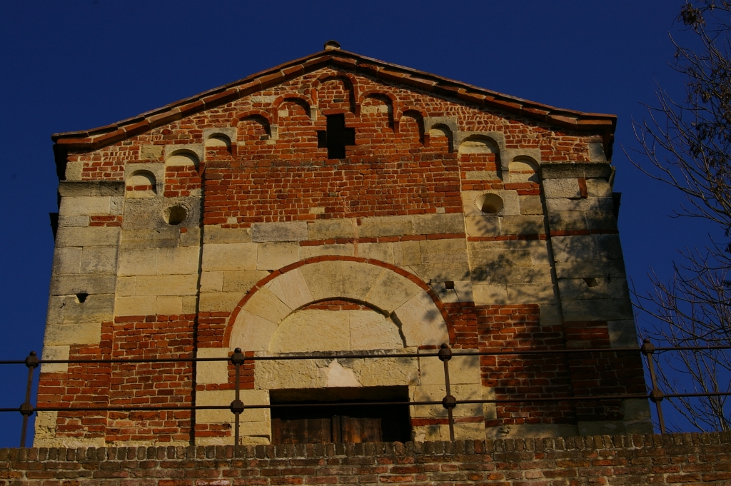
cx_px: 366
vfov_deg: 18.2
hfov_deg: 27.0
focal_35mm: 75
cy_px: 243
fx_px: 1522
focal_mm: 50
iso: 200
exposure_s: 1/500
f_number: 11
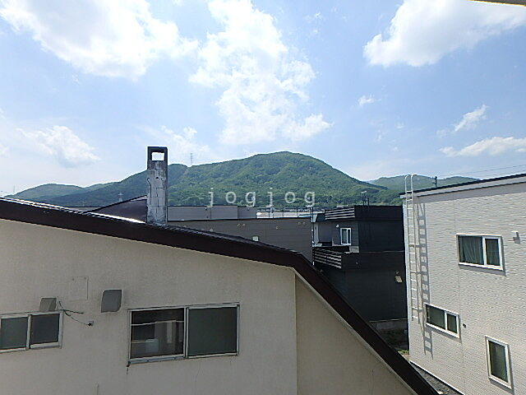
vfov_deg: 63.4
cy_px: 198
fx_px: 319
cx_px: 263
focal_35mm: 21
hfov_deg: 79.0
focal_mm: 3.7
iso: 125
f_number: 3.5
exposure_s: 1/1600
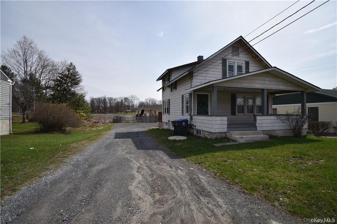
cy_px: 112
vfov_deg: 77.3
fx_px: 140
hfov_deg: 100.4
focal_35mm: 15
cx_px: 168
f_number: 4.5
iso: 100
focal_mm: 10
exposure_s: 1/1000
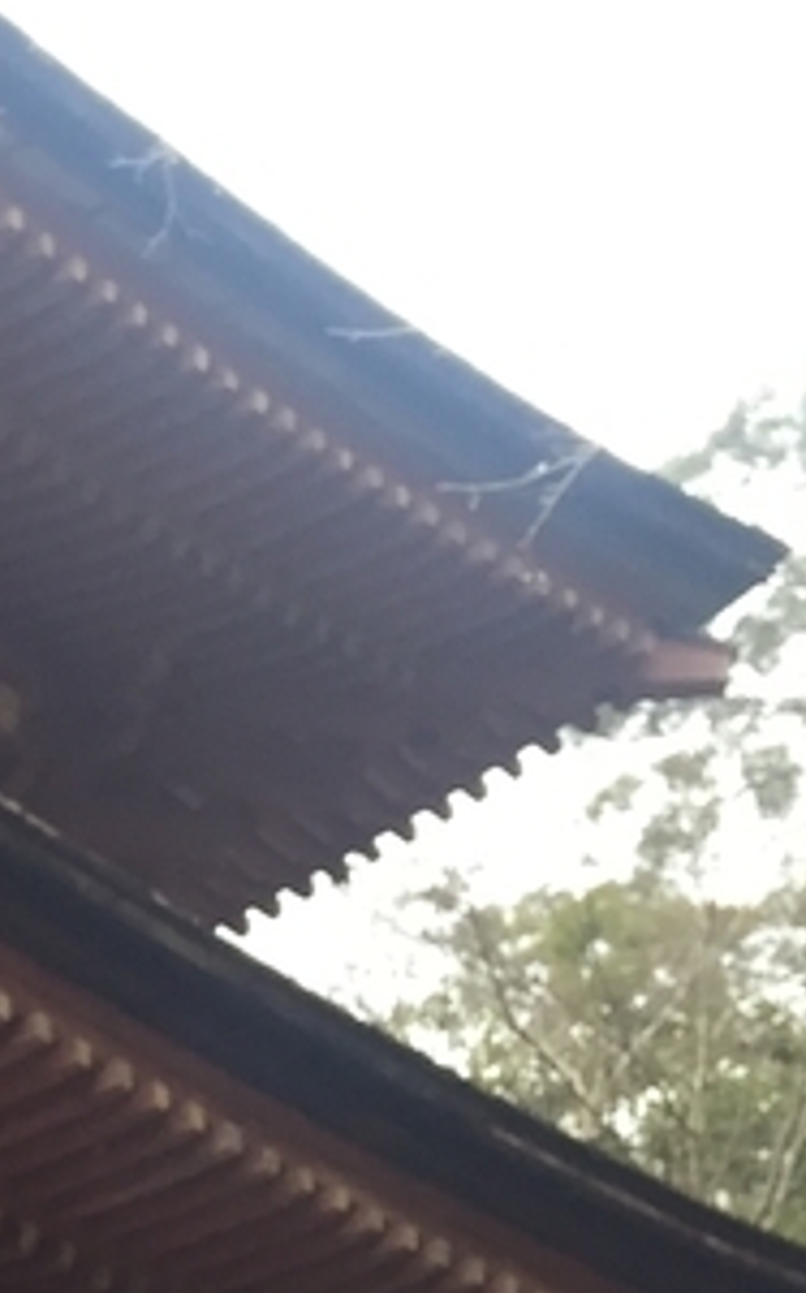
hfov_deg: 10.0
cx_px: -655
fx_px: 4331
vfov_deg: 16.6
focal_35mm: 123
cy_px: 1340
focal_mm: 4.15
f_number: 2.2
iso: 32
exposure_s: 1/40
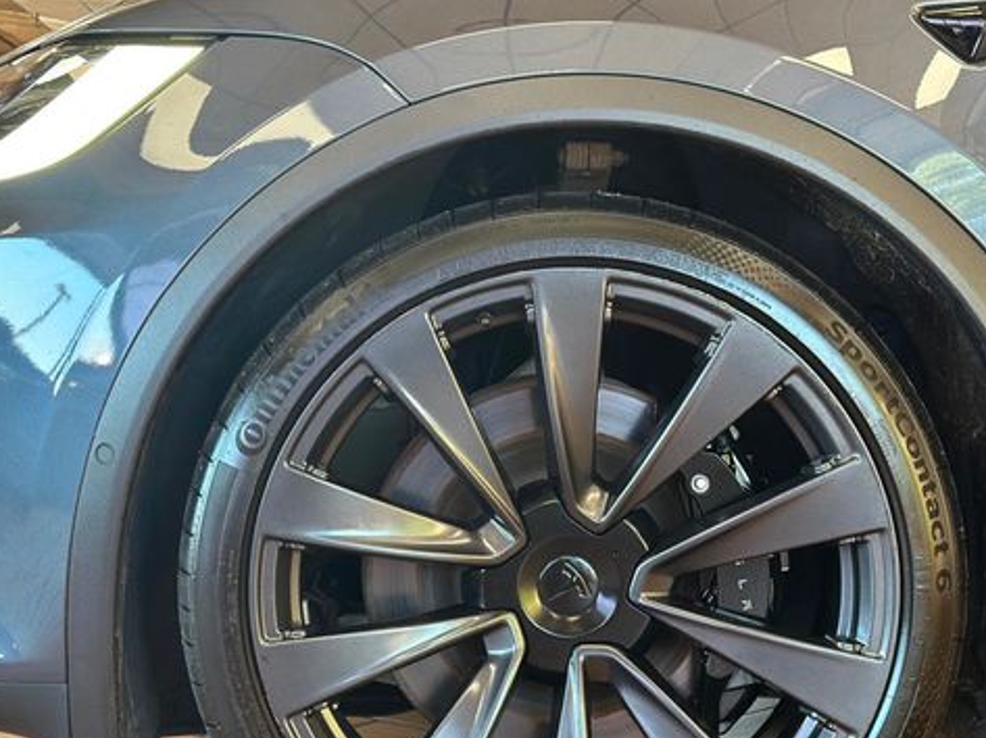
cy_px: 450
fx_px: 1850
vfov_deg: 22.5
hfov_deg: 29.8
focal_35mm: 65
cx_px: 423
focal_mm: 6.86
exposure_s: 1/120
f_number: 1.78
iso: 125
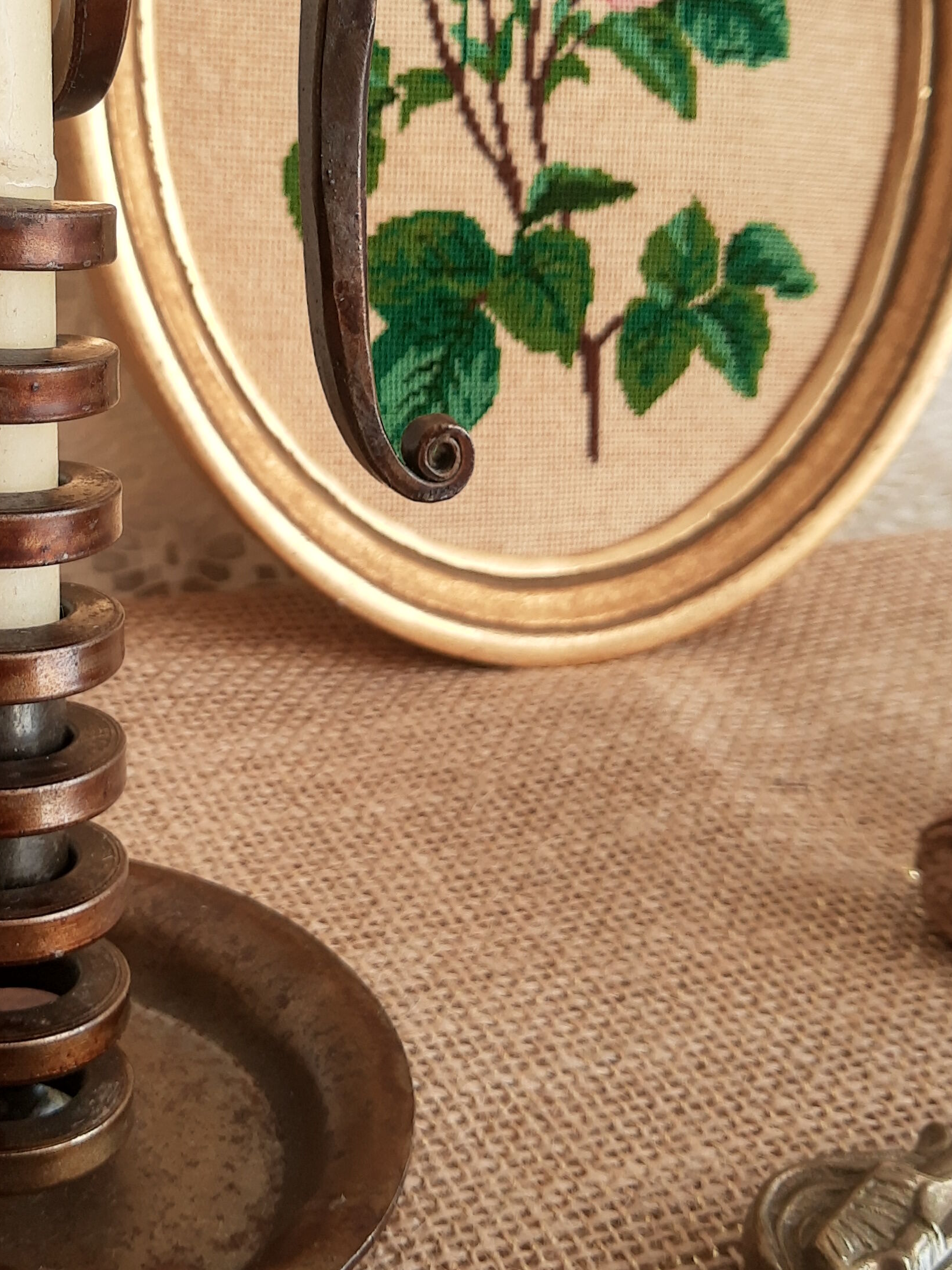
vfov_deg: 38.5
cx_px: 185
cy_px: 430
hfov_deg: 29.0
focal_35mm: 49
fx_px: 1797
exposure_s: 1/125
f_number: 1.8
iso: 50
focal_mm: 3.95
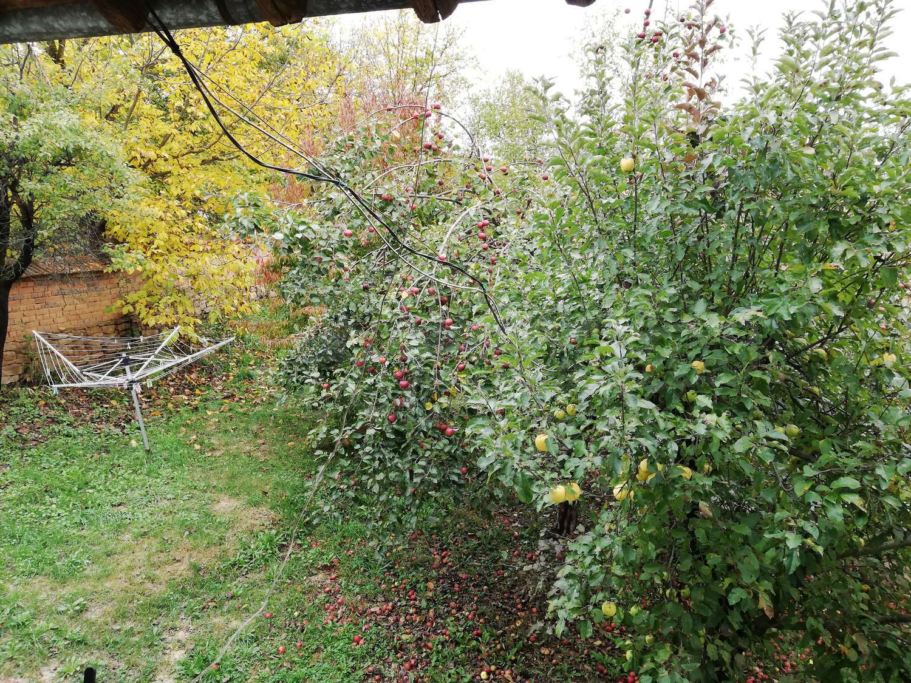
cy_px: 342
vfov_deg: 53.1
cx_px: 456
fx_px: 684
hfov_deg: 67.3
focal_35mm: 26
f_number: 2.2
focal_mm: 3.81
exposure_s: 1/100
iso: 100
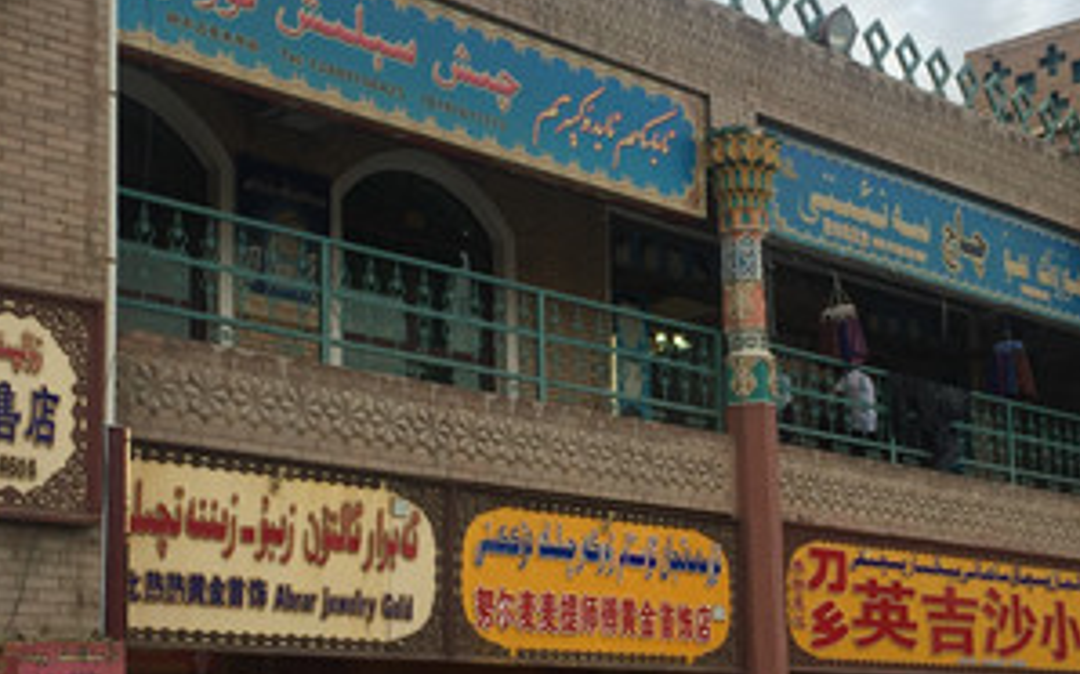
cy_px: 493
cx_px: 616
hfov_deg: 31.0
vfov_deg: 19.6
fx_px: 1942
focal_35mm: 66
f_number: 2.2
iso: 32
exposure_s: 1/344
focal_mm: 4.15
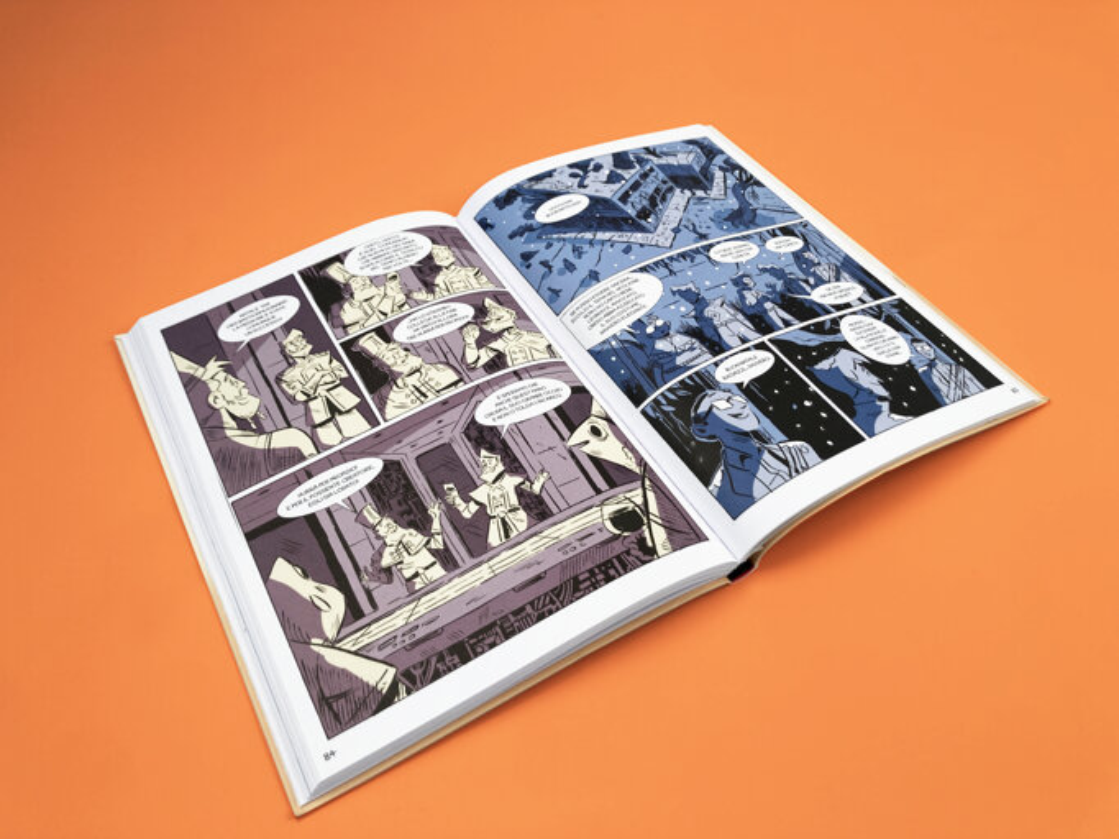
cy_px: 420
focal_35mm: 28
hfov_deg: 63.5
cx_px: 560
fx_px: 905
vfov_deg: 49.7
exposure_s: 1/100
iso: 50
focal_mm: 4
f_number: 1.8
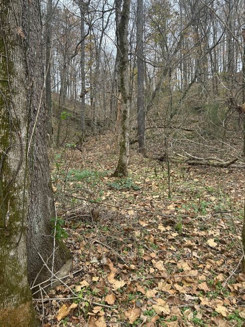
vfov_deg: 67.3
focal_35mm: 26
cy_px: 164
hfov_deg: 53.0
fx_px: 245
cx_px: 122
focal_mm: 5.7
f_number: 1.5
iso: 40
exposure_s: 1/229
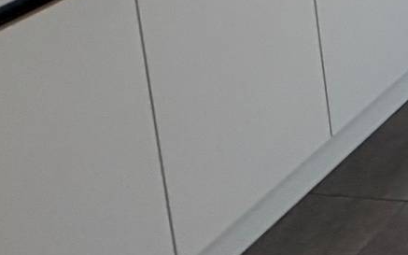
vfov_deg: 12.4
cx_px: 923
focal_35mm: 87
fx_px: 967
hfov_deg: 15.6
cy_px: -322
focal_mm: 2.22
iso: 200
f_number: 2.2
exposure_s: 1/100
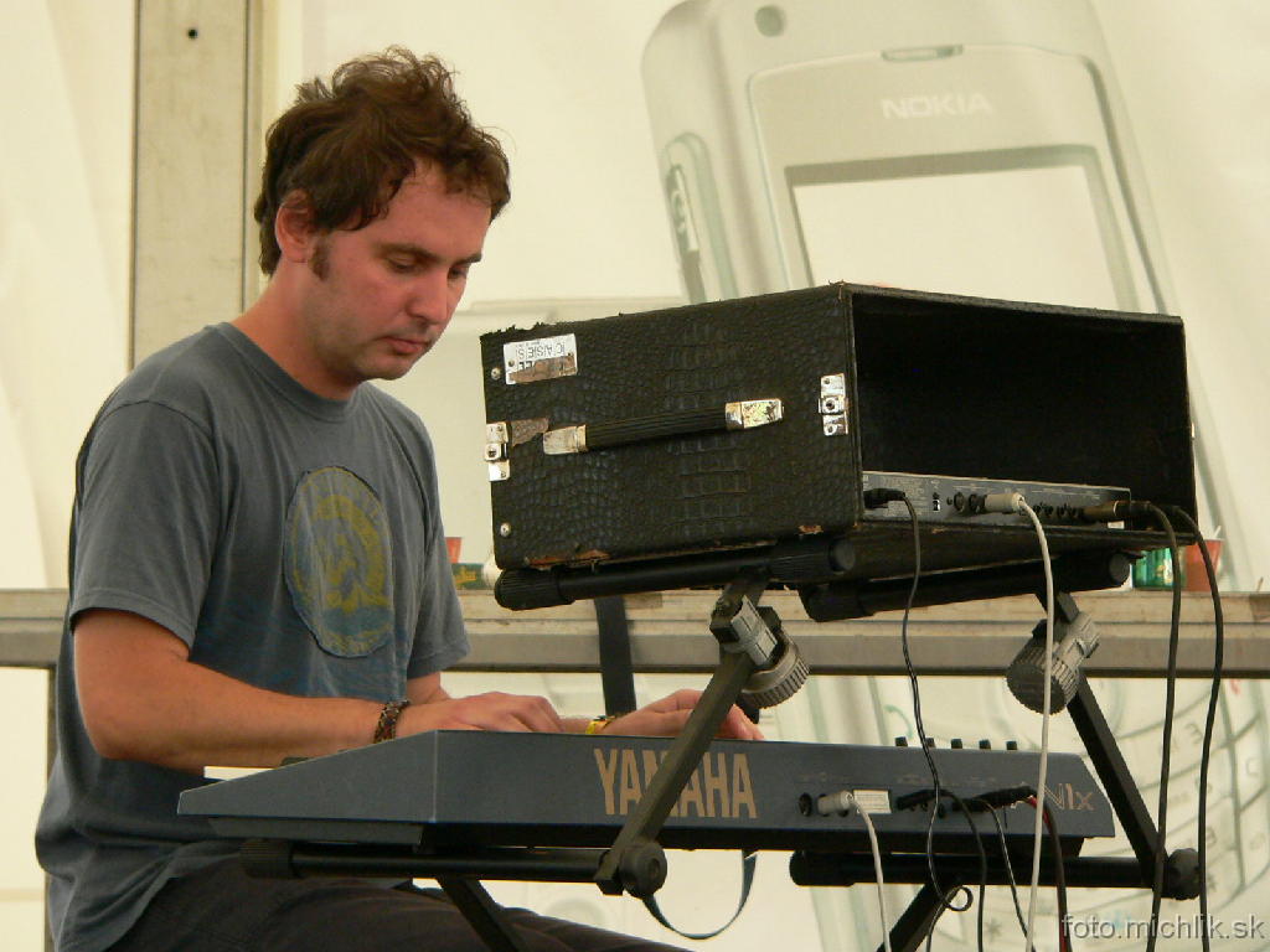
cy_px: 476
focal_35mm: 171
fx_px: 6274
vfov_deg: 8.7
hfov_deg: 11.6
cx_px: 635
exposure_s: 1/320
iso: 200
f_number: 3.7
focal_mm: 28.5
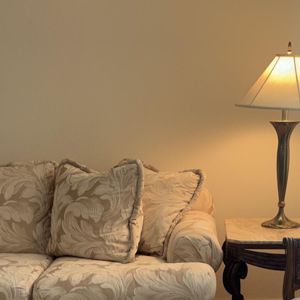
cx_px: 215
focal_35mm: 72
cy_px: 292
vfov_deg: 23.1
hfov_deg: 23.8
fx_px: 706
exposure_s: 1/33
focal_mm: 5.96
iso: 40
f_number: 1.6
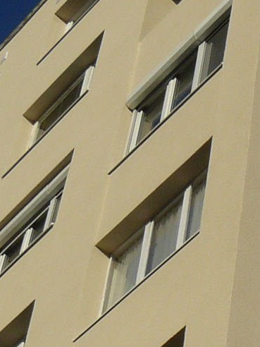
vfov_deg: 13.1
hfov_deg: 9.6
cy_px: 236
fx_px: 1502
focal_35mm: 150
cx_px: 371
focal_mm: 6
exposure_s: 1/500
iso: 100
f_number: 7.1
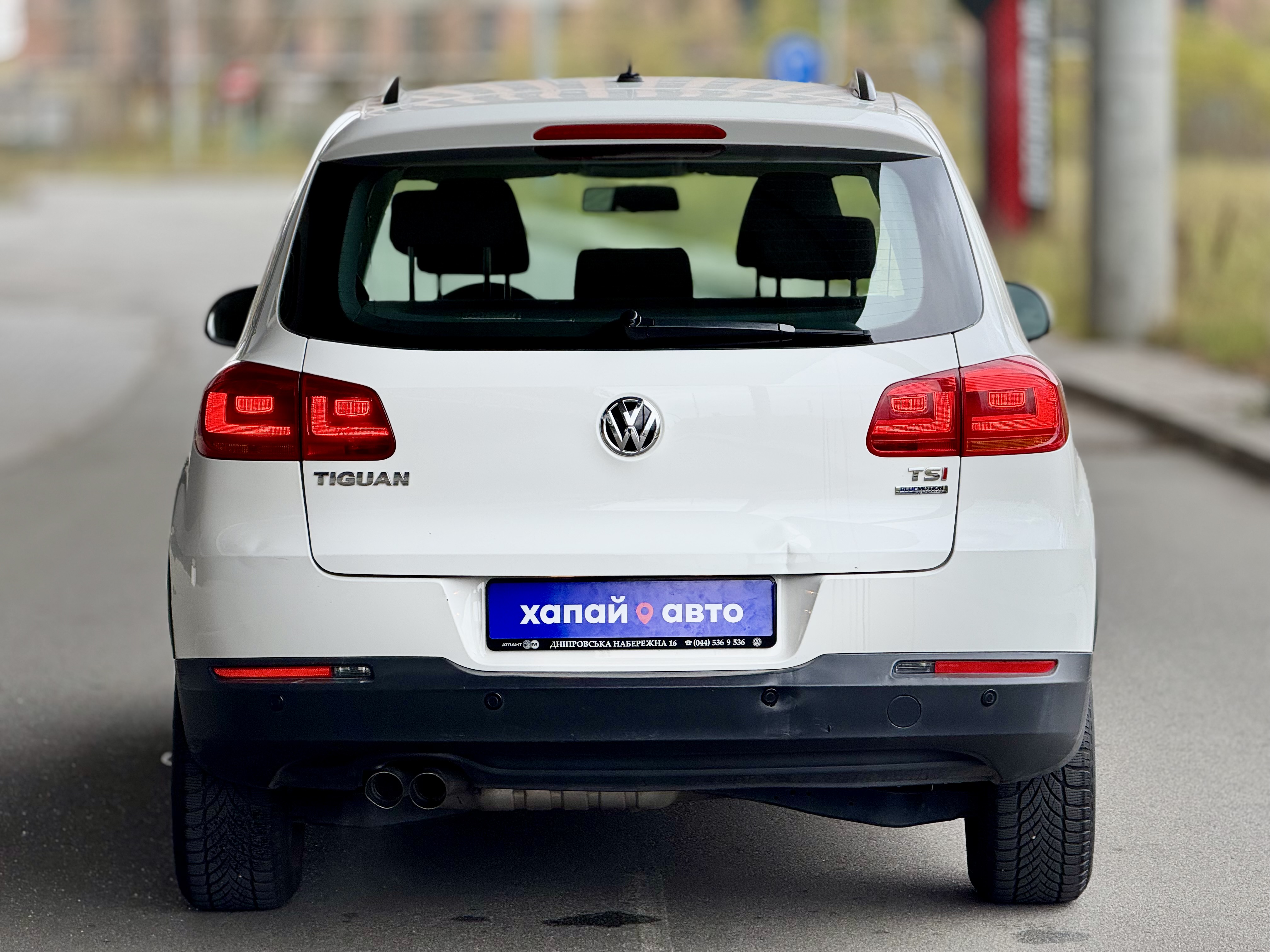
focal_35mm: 120
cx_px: 635
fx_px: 4403
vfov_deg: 12.3
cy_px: 476
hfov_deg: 16.4
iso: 64
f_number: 2.8
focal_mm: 15.66
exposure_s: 1/99
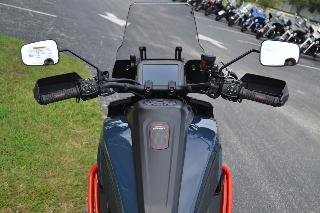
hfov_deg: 45.0
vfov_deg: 30.8
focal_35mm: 44
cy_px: 106
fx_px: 387
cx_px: 160
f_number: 6.3
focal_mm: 29
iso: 100
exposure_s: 1/160
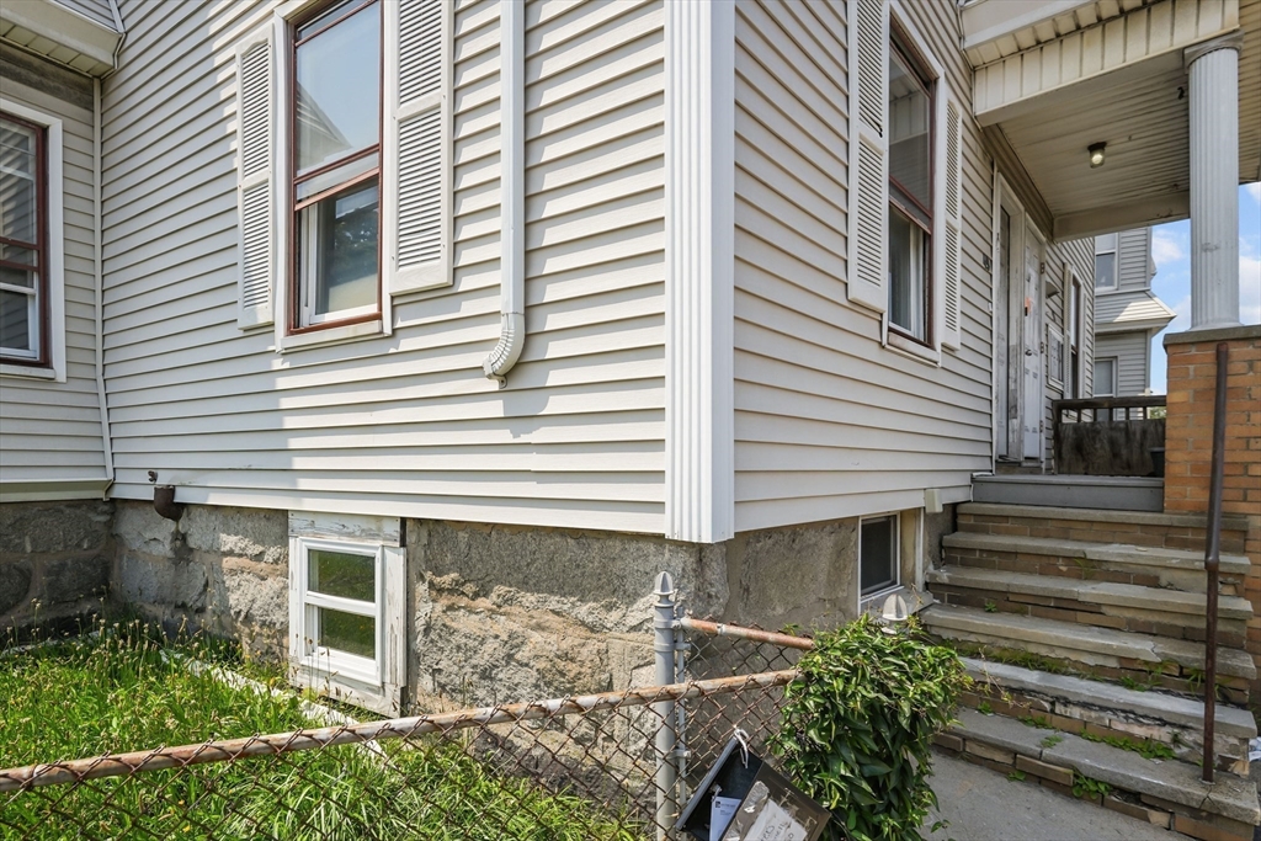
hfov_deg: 93.3
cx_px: 630
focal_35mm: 17
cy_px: 420
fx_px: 596
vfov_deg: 70.5
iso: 320
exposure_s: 1/1600
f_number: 6.3
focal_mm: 17
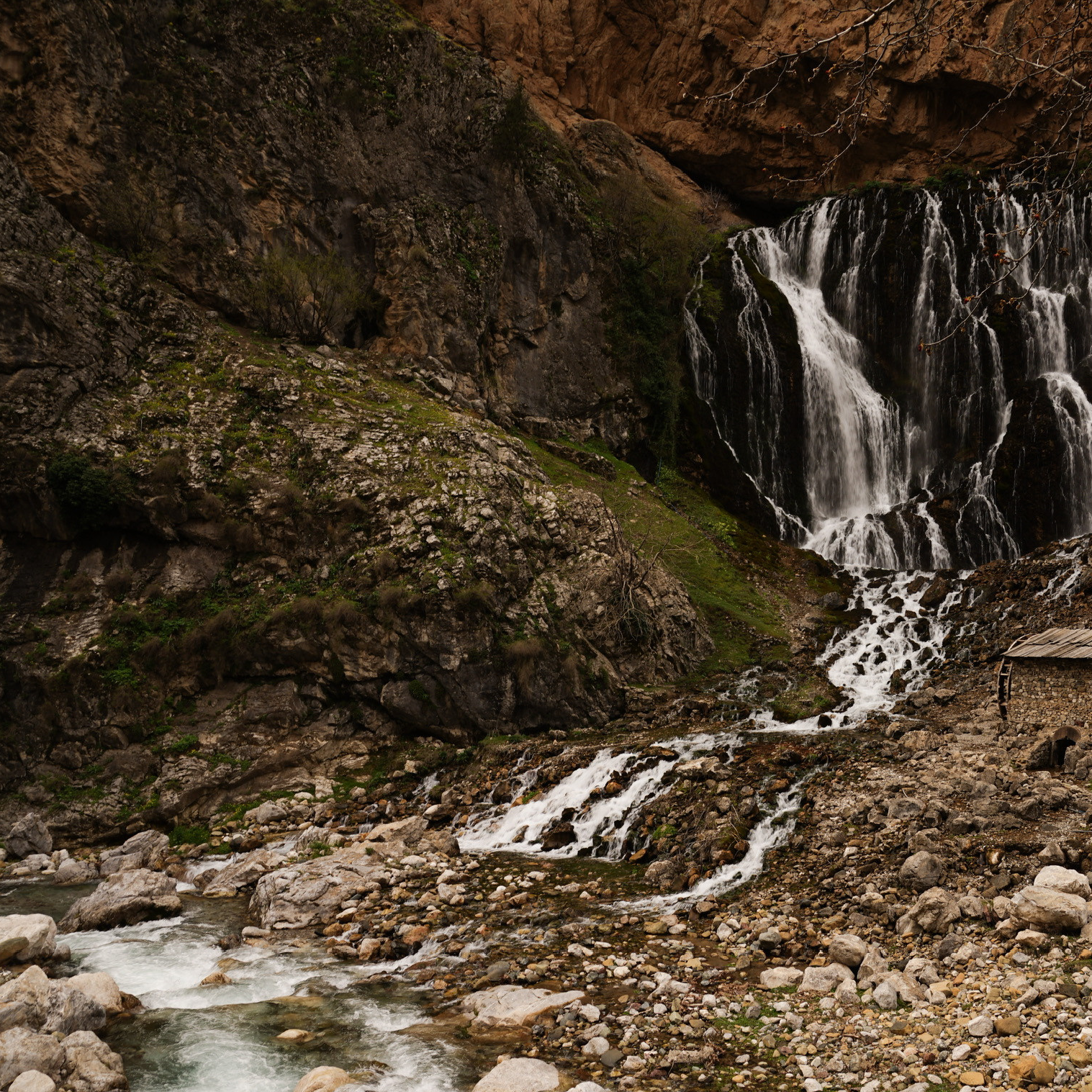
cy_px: 551
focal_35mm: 31
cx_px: 780
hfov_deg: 50.9
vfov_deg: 52.5
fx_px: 1106
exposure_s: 1/40
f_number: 11
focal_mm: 24
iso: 50
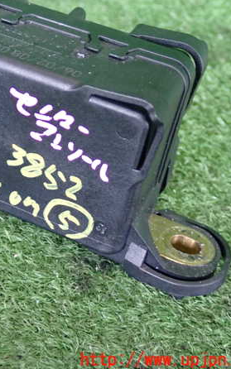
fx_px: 674
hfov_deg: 19.1
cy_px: 184
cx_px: 19
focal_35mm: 67
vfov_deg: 30.6
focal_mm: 8.4
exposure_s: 1/25
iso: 800
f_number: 3.1
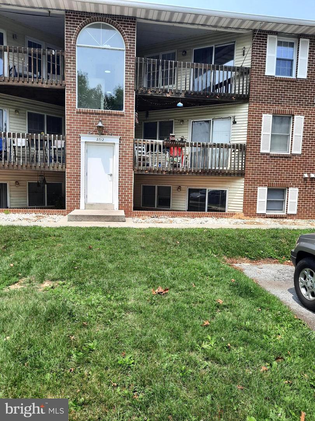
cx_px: 158
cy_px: 210
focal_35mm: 25
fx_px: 303
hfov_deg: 54.9
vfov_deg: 69.4
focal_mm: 4.6
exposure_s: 1/805
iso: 32
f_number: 2
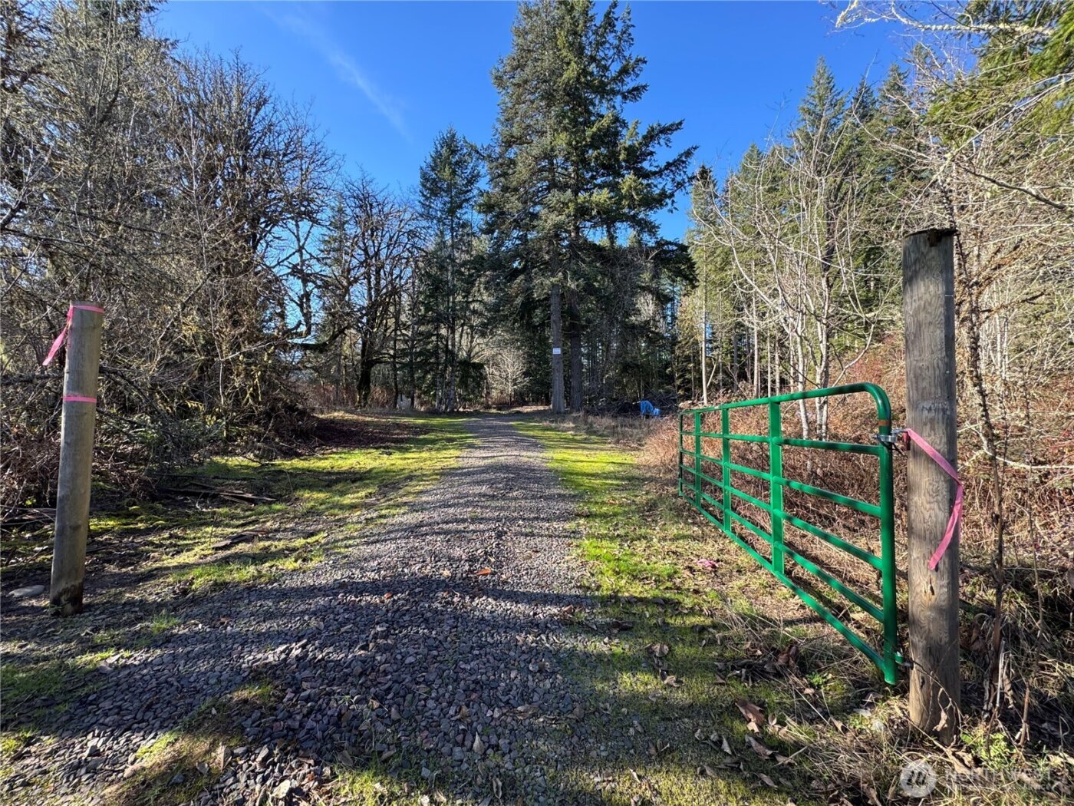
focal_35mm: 14
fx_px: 434
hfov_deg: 102.1
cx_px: 537
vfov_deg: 85.7
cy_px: 403
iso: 40
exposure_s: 1/201
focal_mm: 2.22
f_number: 2.2
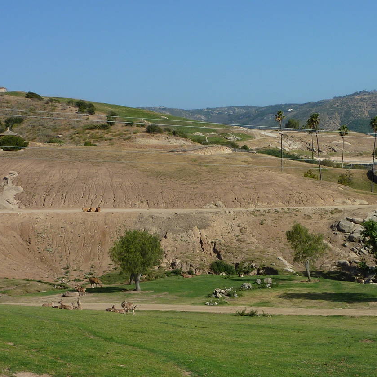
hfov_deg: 28.8
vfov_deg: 29.0
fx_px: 727
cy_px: 237
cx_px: 270
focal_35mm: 59
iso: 80
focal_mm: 5.7
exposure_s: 1/500
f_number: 5.6
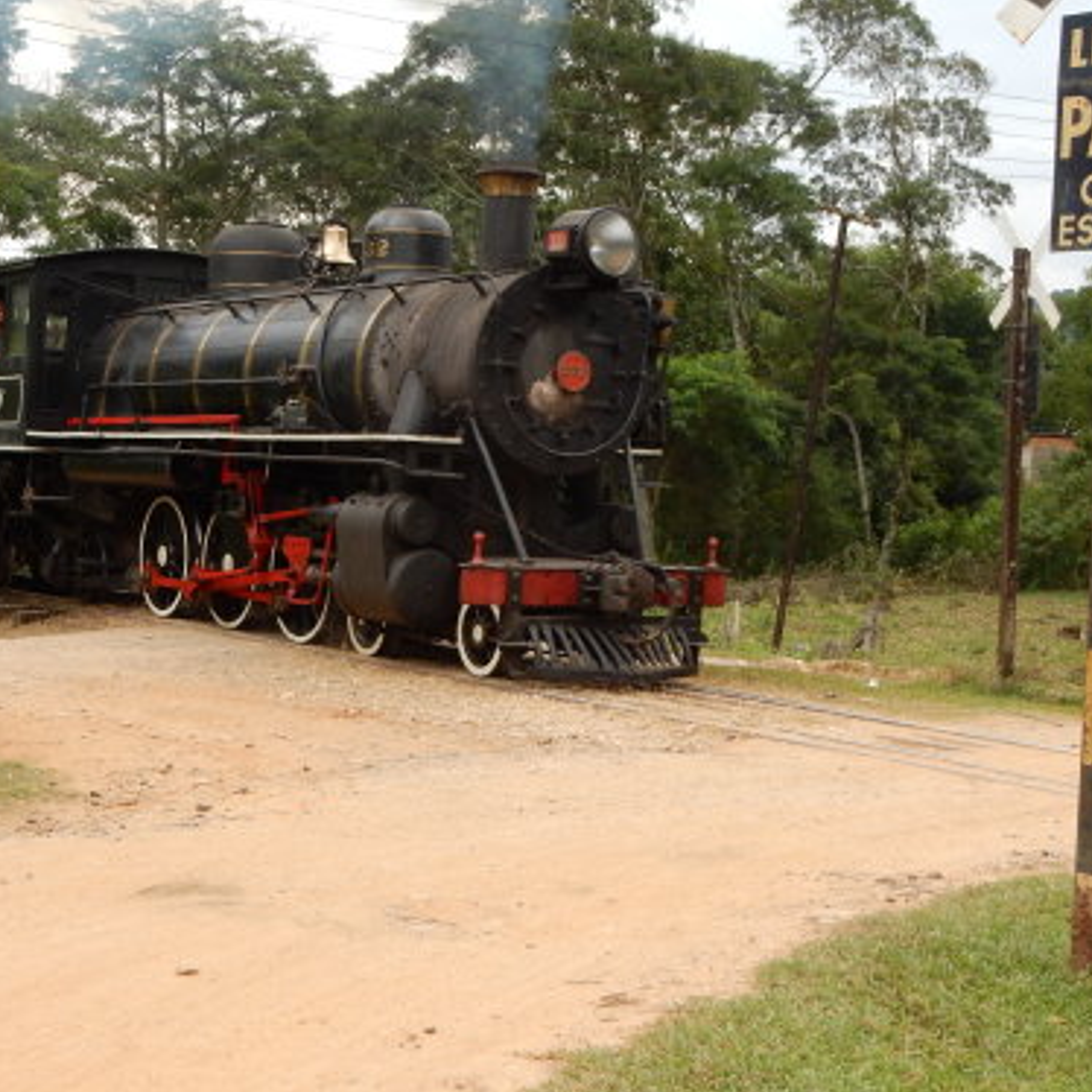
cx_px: 479
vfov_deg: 26.4
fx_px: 2320
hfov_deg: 26.5
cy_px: 418
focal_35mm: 65
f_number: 4.2
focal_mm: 7.6
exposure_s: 1/250
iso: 180
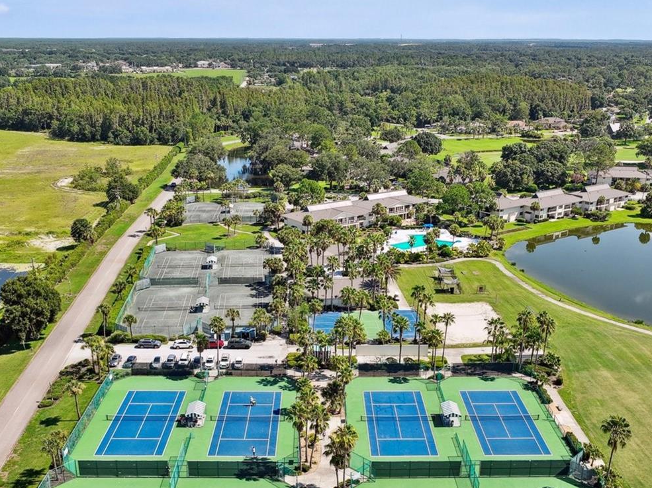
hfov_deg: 47.9
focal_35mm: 39
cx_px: 327
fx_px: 734
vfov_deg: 36.3
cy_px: 332
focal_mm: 12.3
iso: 110
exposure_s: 1/1600
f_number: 2.8
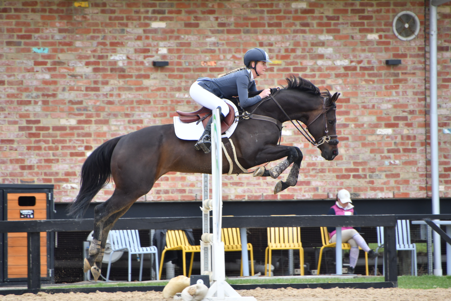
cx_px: 226
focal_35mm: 525
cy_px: 150
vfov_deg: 2.6
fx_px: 6577
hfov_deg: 3.9
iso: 400
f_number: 6.3
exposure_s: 1/640
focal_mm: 350
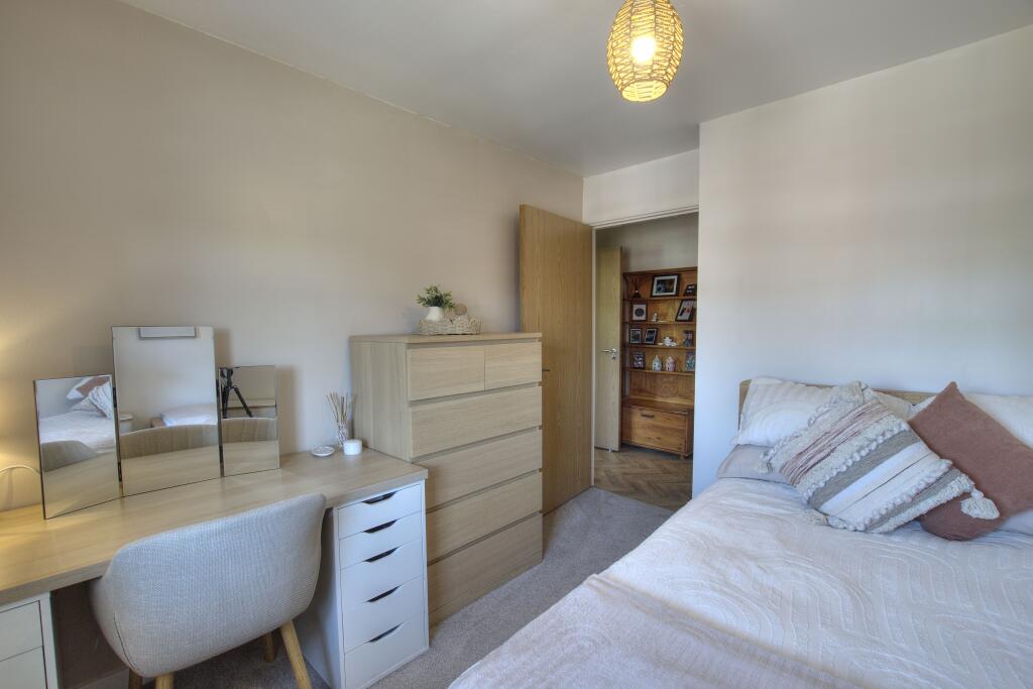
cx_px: 516
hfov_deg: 100.4
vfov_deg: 77.3
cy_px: 344
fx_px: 430
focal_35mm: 15
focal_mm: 10
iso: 400
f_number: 8
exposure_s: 1/13
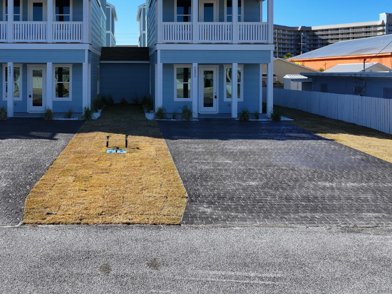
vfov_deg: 36.8
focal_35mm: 38
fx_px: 430
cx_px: 128
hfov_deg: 48.1
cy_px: 75
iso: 100
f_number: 2.8
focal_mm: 12.29
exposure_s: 1/1600
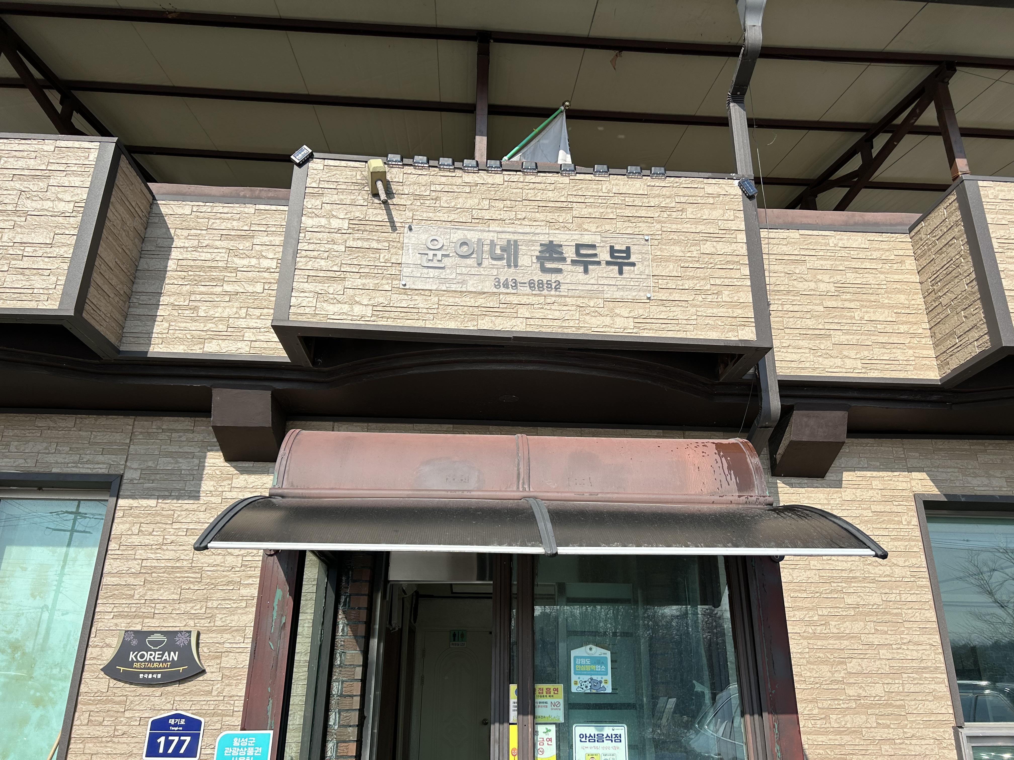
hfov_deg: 67.3
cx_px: 507
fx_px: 762
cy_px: 380
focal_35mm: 26
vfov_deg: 53.1
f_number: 1.5
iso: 50
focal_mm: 5.7
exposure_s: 1/4115
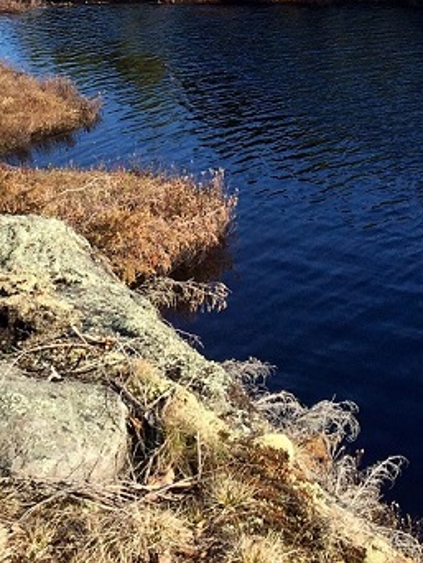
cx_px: 137
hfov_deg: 17.7
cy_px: -91
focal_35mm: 83
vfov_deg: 22.0
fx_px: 1351
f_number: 2.2
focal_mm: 4.15
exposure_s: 1/1236
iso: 32
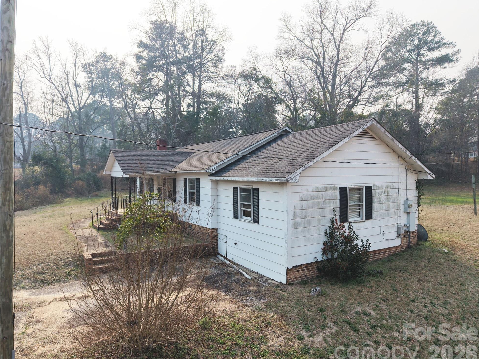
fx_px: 346
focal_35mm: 25
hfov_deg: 69.4
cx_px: 231
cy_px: 184
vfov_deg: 54.9
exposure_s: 1/640
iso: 400
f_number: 1.8
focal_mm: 8.67
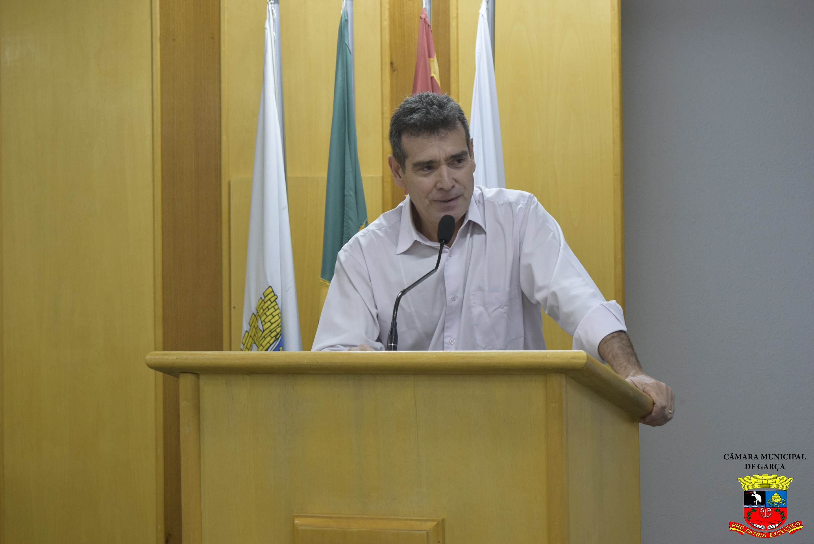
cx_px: 407
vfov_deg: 17.5
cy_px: 272
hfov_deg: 26.0
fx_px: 1765
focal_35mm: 78
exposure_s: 1/125
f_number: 5.6
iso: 1600
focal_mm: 52
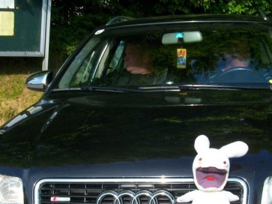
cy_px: 167
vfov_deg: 19.4
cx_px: 157
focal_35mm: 75
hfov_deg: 26.0
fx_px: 589
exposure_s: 1/191
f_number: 5.5
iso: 80
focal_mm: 5.7
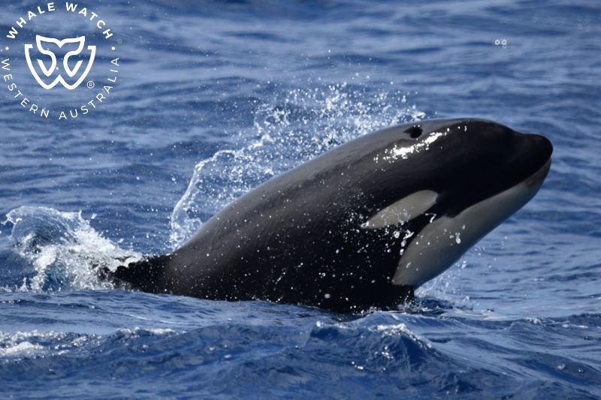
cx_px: 300
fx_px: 8345
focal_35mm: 500
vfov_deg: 2.7
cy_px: 200
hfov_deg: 4.1
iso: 1100
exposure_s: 1/8000
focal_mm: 500
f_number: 6.3
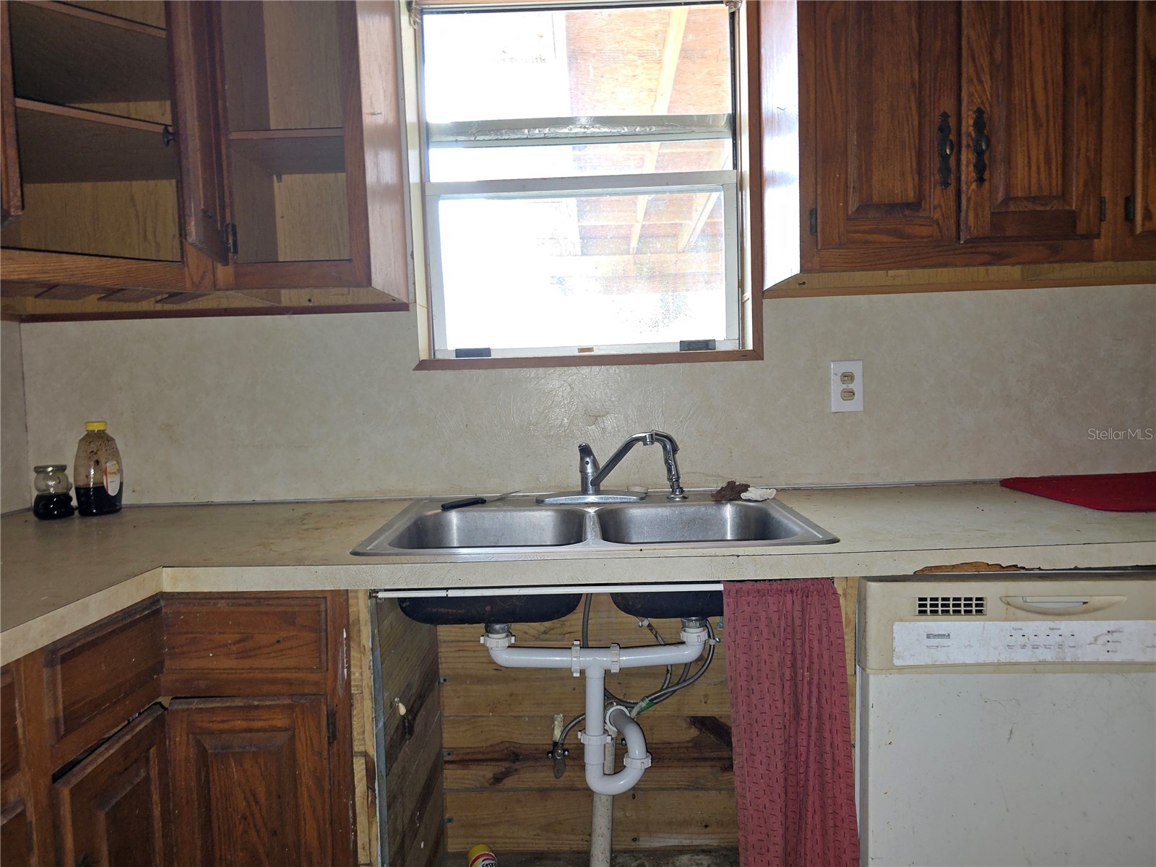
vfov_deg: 58.9
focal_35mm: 23
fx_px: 768
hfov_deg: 73.9
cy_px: 434
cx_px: 578
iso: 100
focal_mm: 6.3
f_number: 1.7
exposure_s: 1/24
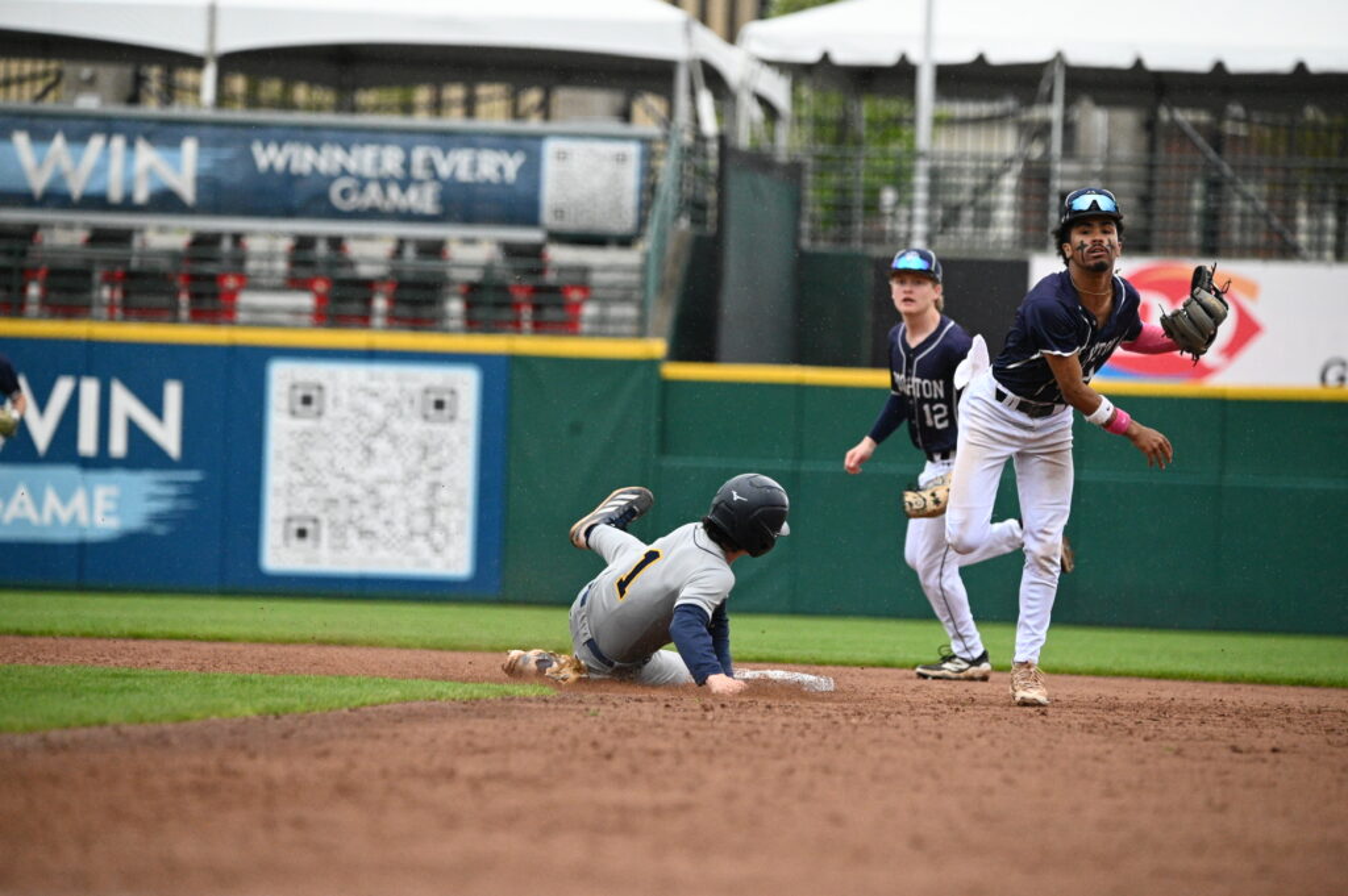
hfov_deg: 5.7
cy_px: 448
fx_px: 13469
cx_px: 674
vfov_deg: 3.8
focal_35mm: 360
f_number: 6.3
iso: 8000
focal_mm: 360
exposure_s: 1/1250
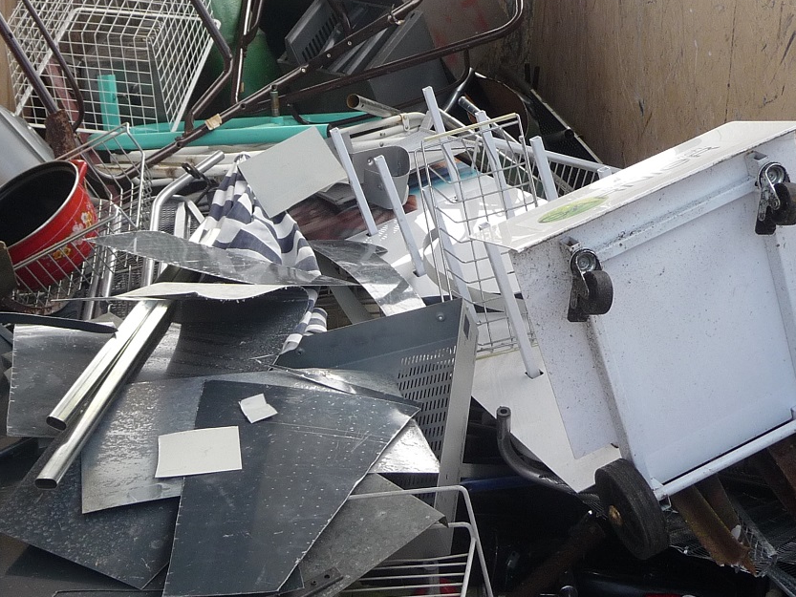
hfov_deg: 32.1
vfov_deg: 24.4
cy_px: 329
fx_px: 1380
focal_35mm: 60
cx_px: 348
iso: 100
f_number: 3.4
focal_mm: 5
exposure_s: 1/320
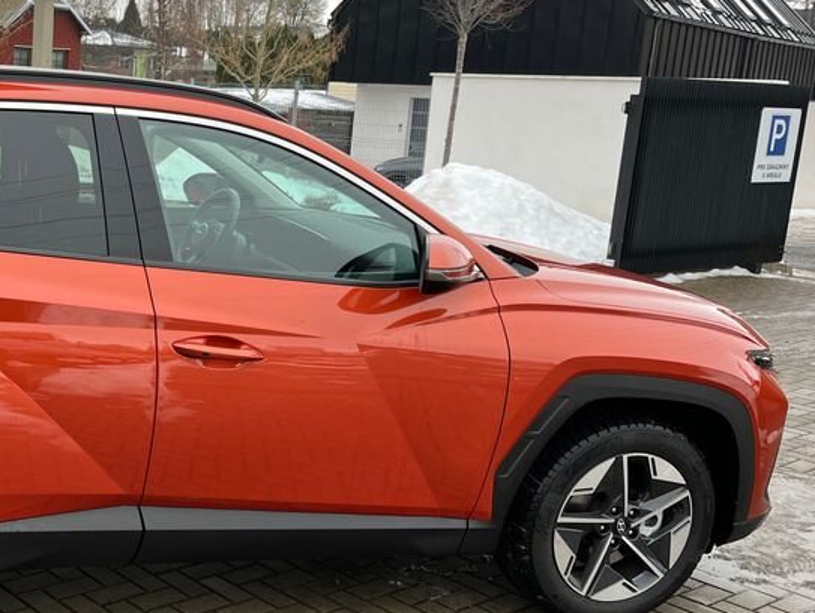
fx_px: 1154
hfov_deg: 36.3
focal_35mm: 49
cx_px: 71
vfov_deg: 29.7
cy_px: 341
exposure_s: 1/121
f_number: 1.6
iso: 50
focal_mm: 5.1
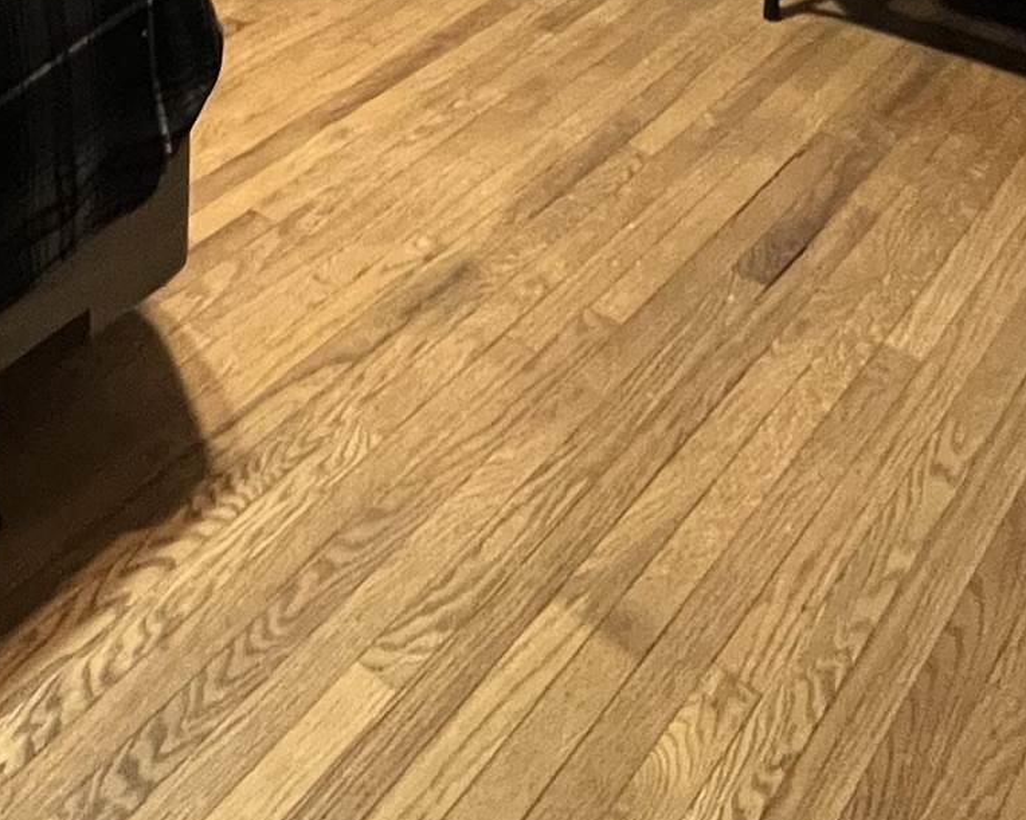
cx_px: 180
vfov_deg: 20.6
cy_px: -663
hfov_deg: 35.3
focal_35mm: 51
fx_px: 1548
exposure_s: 1/60
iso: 640
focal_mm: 1.57
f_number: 1.8
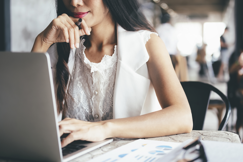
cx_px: 122
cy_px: 81
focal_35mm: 53
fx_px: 358
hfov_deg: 37.5
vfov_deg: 25.5
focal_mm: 35
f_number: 2
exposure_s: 1/250
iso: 400
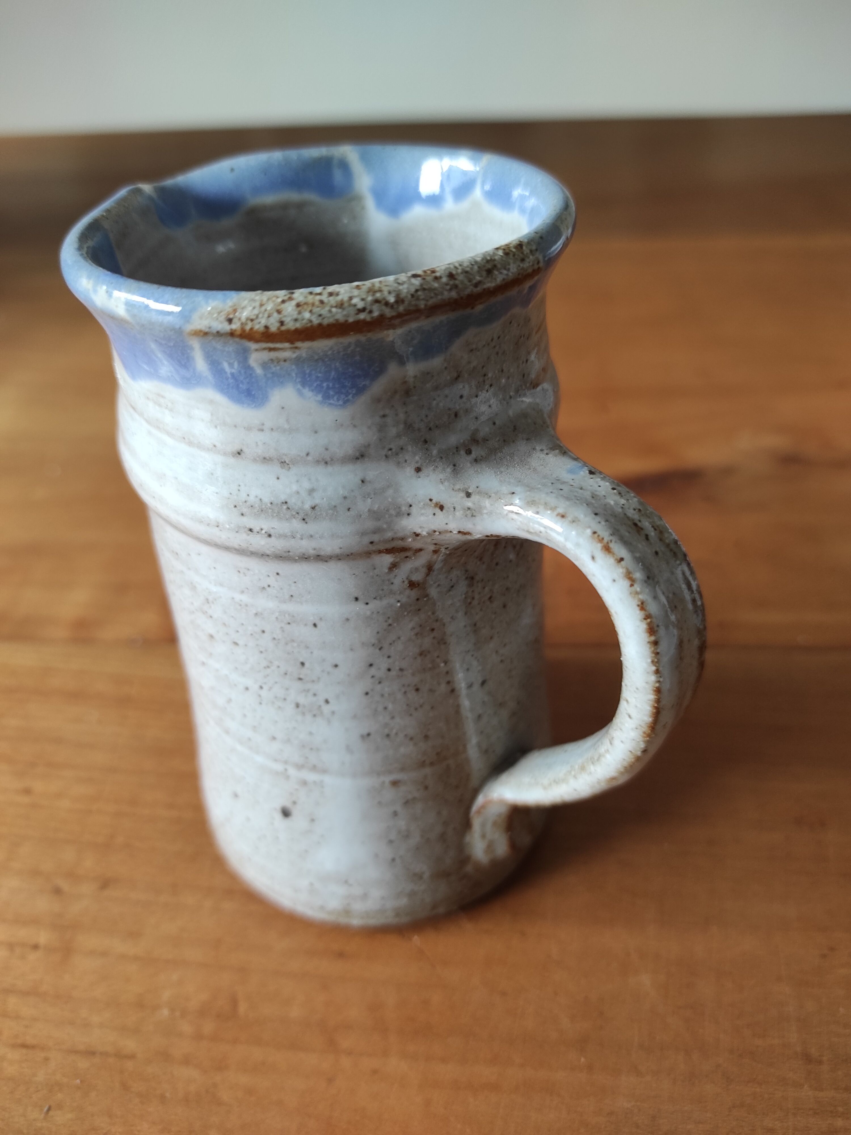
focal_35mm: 25
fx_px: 819
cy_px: 568
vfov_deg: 69.4
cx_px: 426
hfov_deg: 54.9
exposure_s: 1/50
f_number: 1.89
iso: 322
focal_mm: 5.43
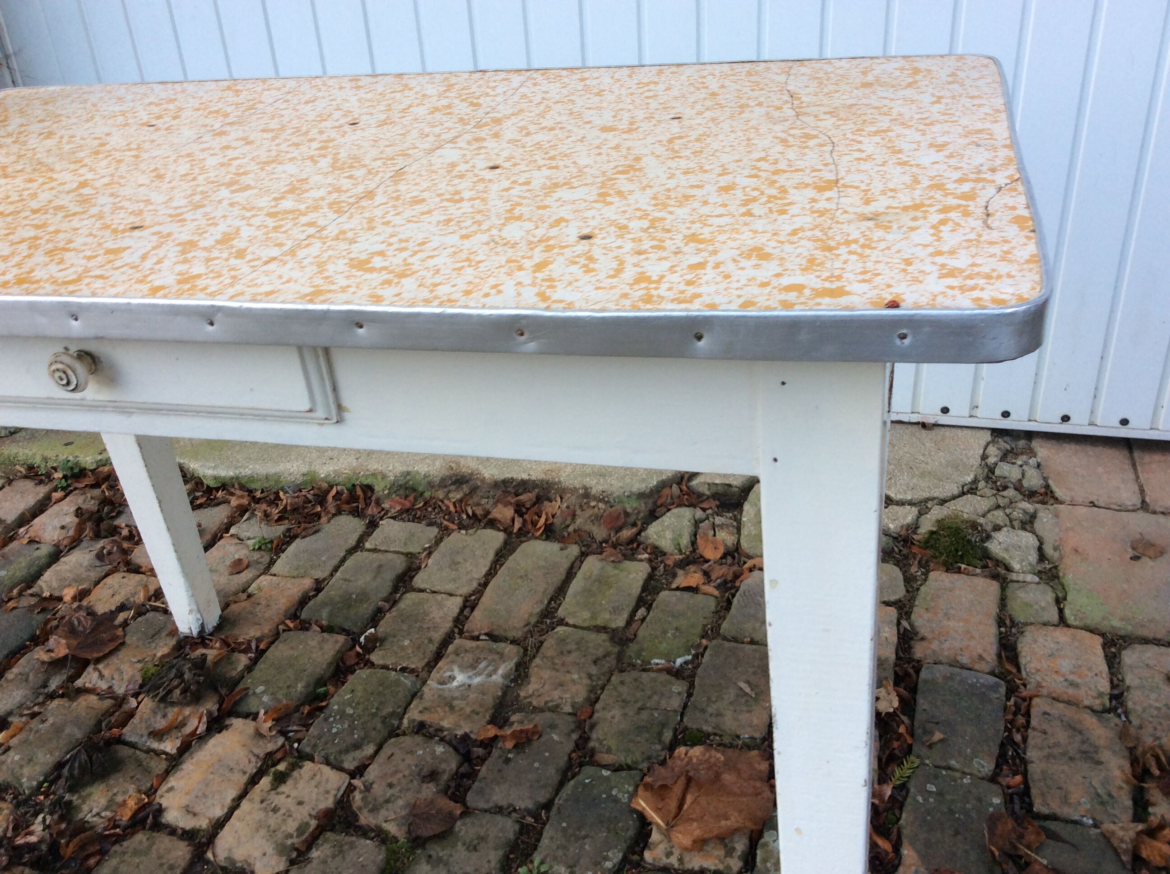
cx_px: 585
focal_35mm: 32
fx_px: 1080
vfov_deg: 44.1
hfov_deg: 56.9
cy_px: 437
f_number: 2.4
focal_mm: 3.3
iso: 32
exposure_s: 1/50
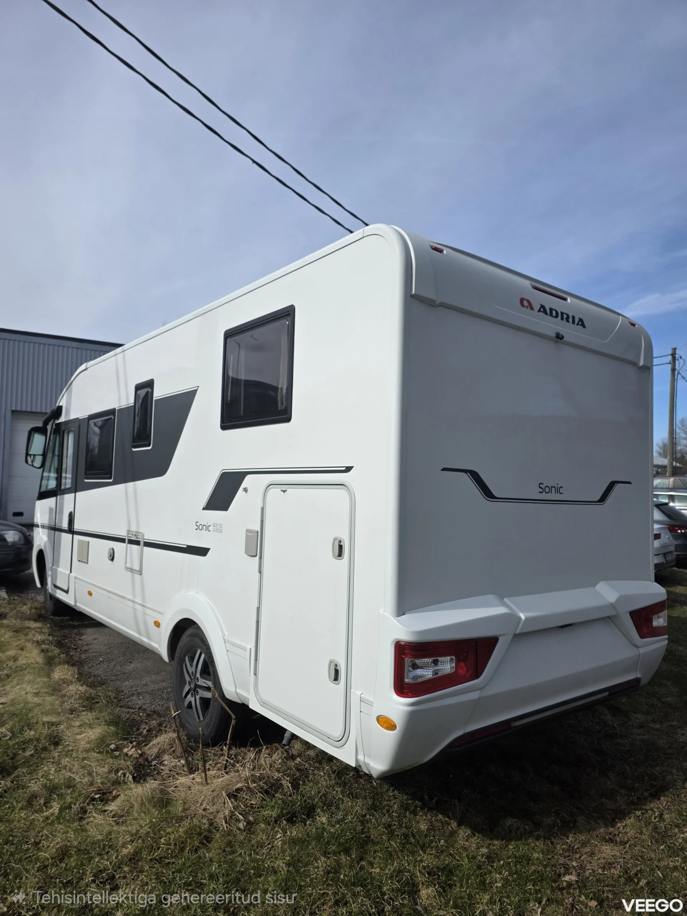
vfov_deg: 73.9
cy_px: 458
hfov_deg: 58.9
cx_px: 344
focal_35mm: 23
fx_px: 609
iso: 80
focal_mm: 6.3
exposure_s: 1/10000
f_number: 1.7
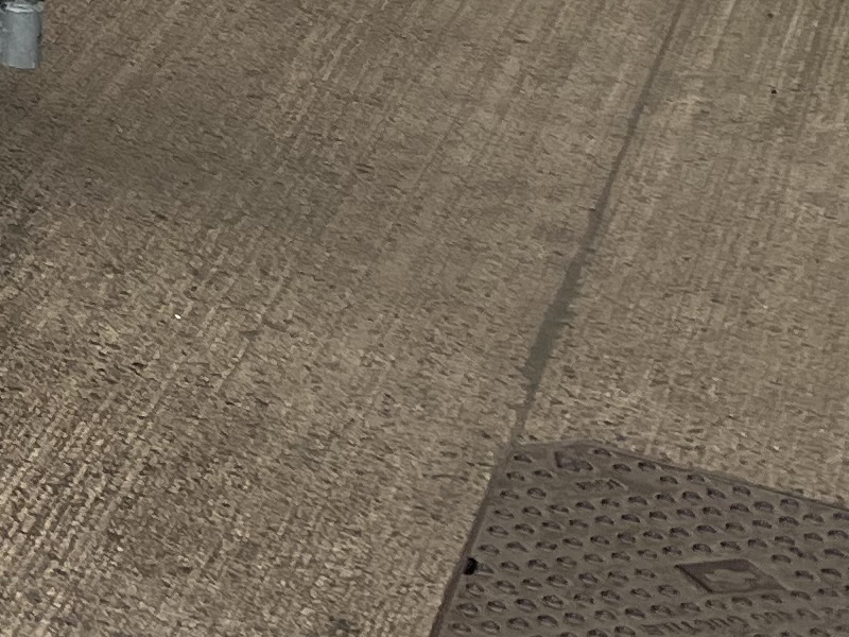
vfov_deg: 10.1
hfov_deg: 12.2
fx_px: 3213
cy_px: -807
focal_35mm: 131
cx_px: -1154
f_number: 1.6
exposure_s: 1/314
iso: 50
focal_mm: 5.1
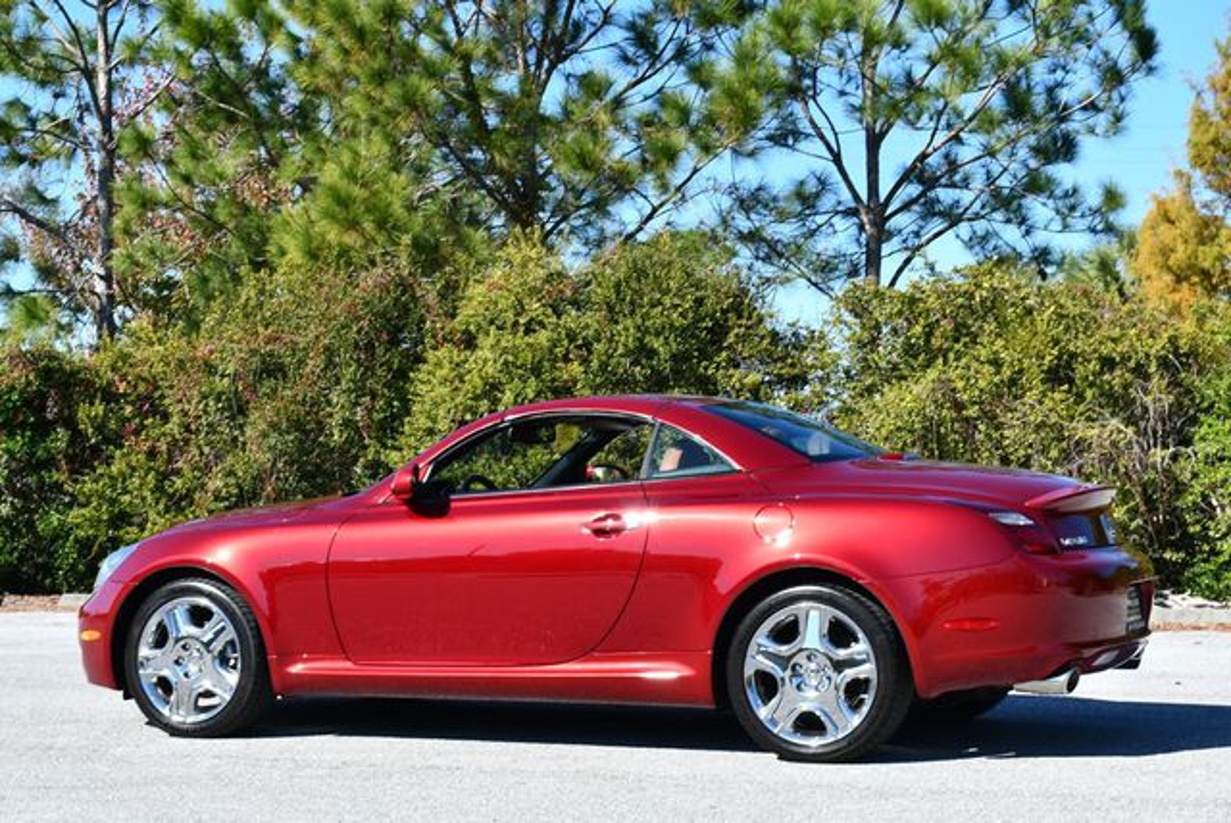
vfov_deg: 20.1
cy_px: 412
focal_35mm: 68
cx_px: 616
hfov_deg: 29.6
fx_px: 2327
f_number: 8
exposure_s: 1/250
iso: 125
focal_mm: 34
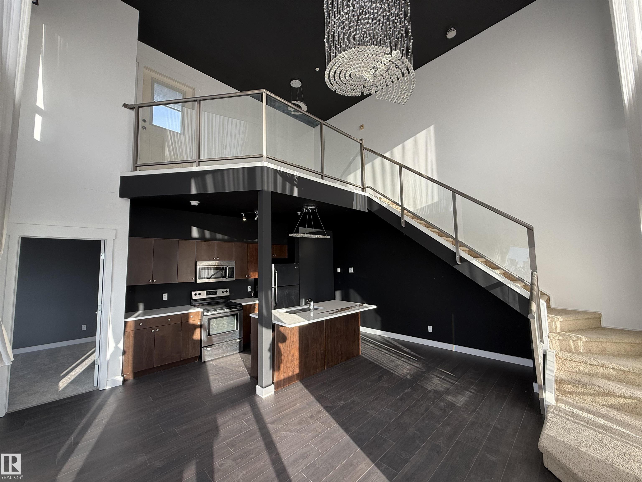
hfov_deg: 102.1
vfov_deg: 85.7
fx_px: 260
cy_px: 241
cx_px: 321
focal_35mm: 14
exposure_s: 1/146
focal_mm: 2.22
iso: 50
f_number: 2.2
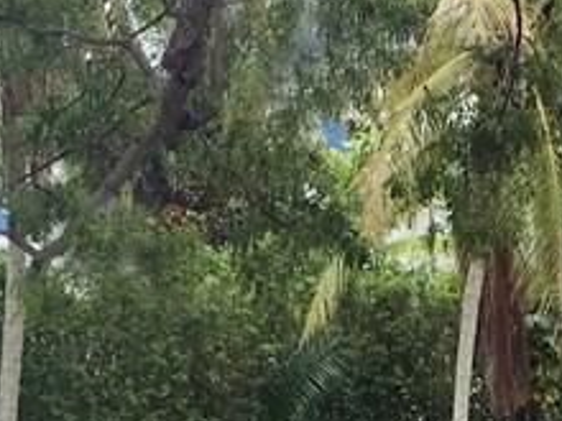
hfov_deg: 14.3
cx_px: 595
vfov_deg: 10.3
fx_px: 2192
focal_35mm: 135
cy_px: 762
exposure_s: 1/916
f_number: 2.2
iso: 25
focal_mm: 4.15
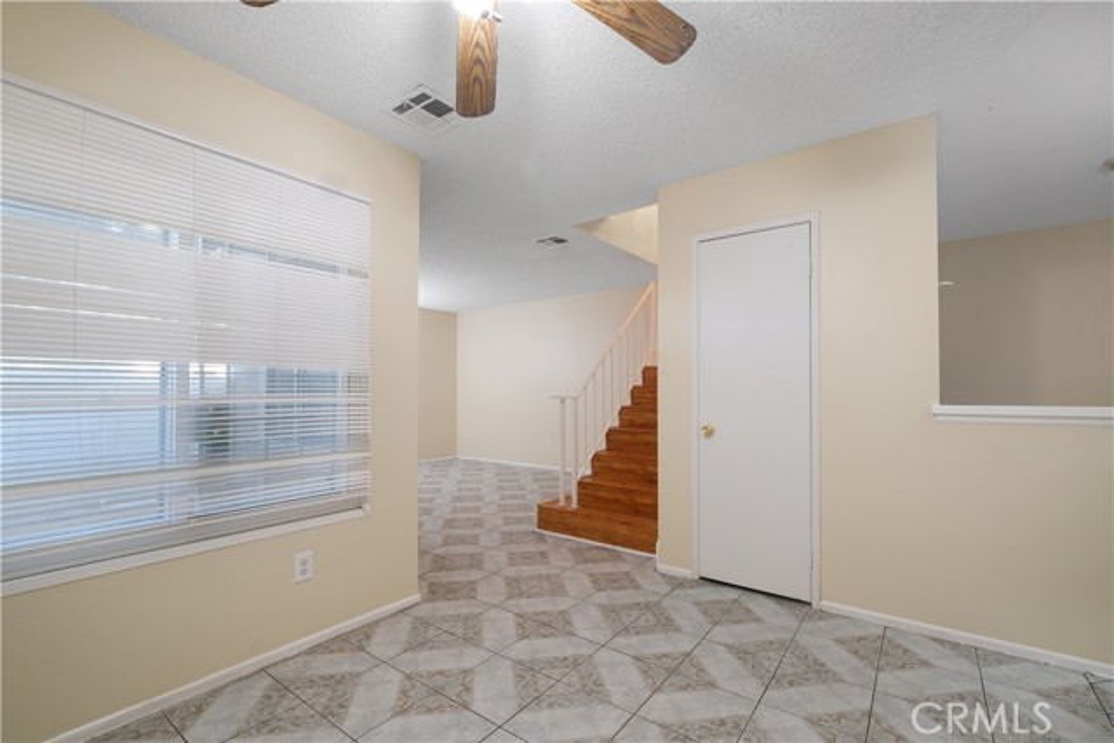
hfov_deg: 100.4
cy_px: 372
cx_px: 557
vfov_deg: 77.4
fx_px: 464
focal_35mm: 15
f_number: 6.4
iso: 400
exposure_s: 1/2
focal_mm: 10
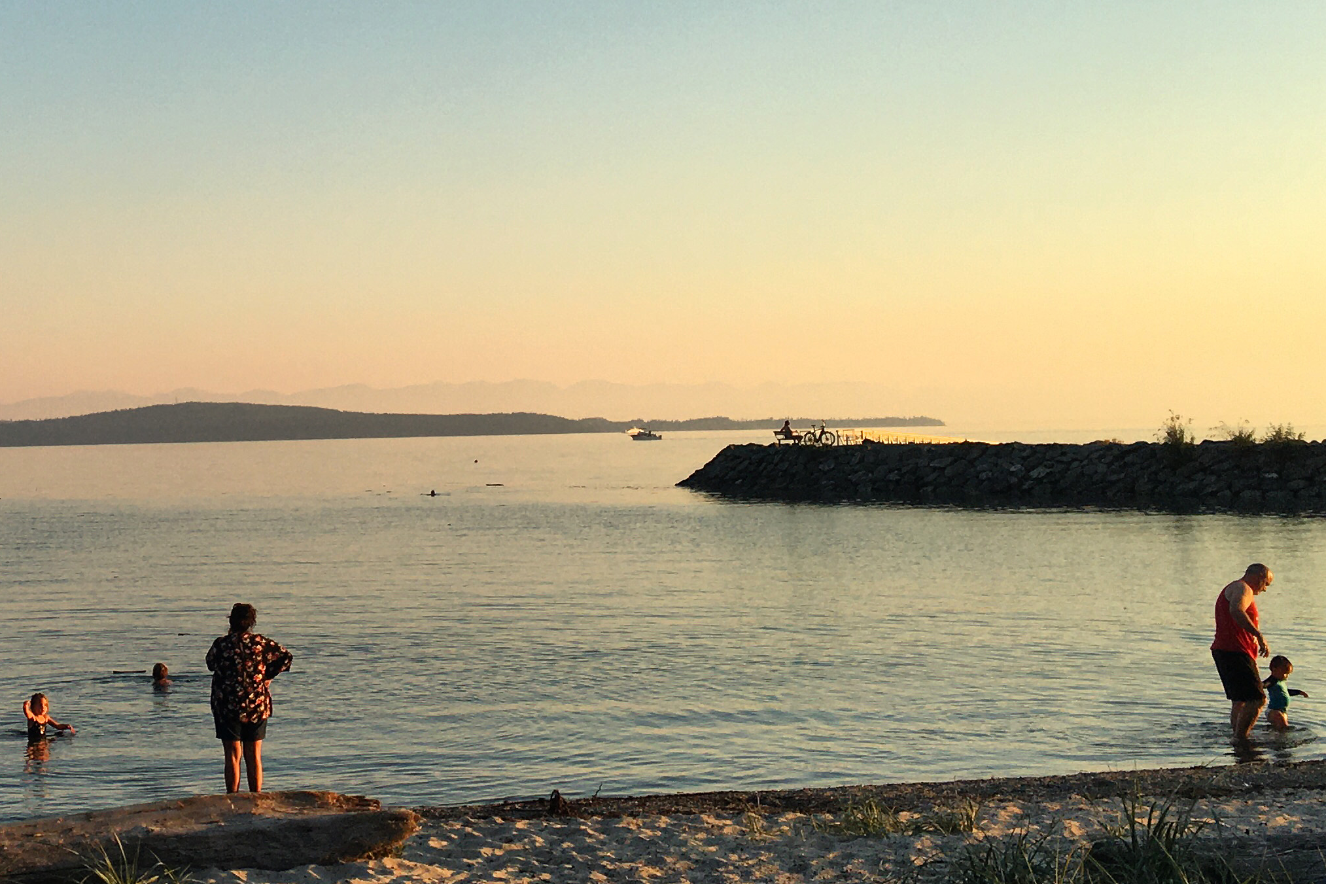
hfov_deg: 31.9
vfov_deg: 22.3
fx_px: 2210
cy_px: 162
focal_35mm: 60
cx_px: 148
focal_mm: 4.15
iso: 25
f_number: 2.2
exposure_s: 1/732
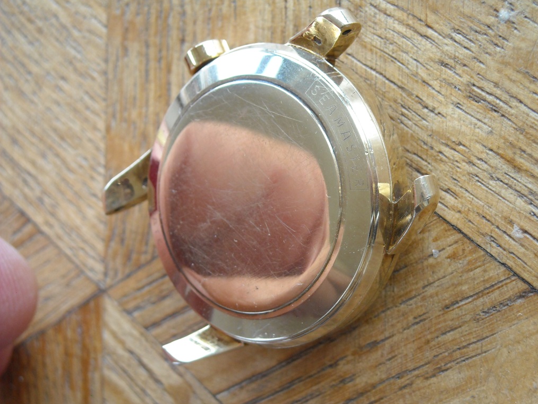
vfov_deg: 15.6
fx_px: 1477
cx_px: 271
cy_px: 201
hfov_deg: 20.6
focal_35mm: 95
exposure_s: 1/60
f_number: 4.4
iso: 200
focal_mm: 15.32
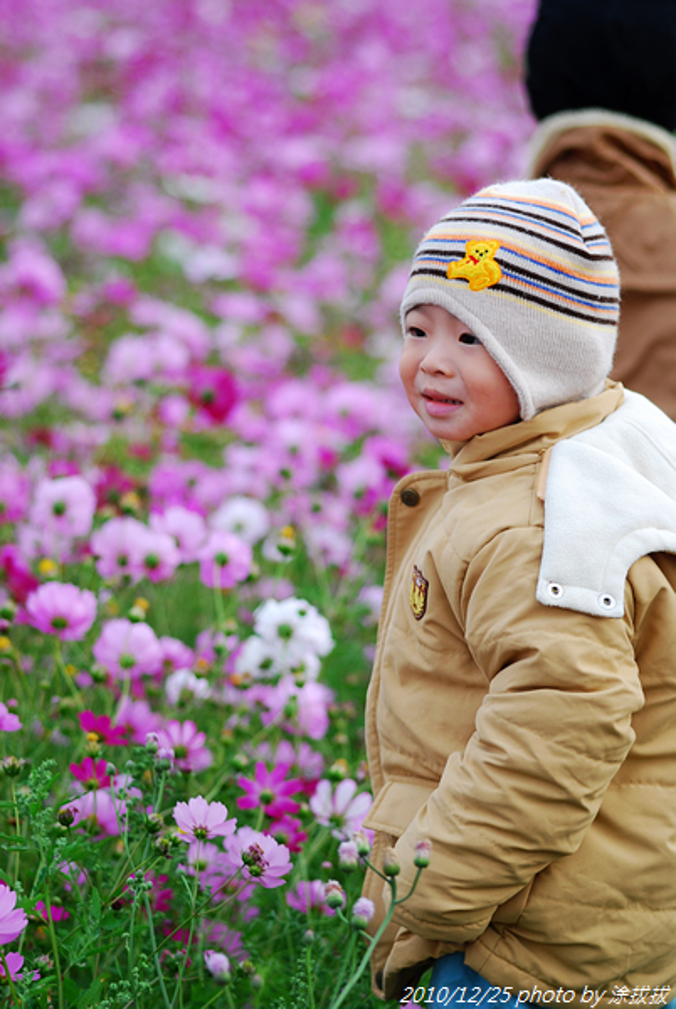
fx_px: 4421
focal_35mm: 158
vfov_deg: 13.0
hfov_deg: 8.7
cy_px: 504
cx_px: 338
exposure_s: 1/250
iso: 100
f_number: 3.2
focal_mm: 105
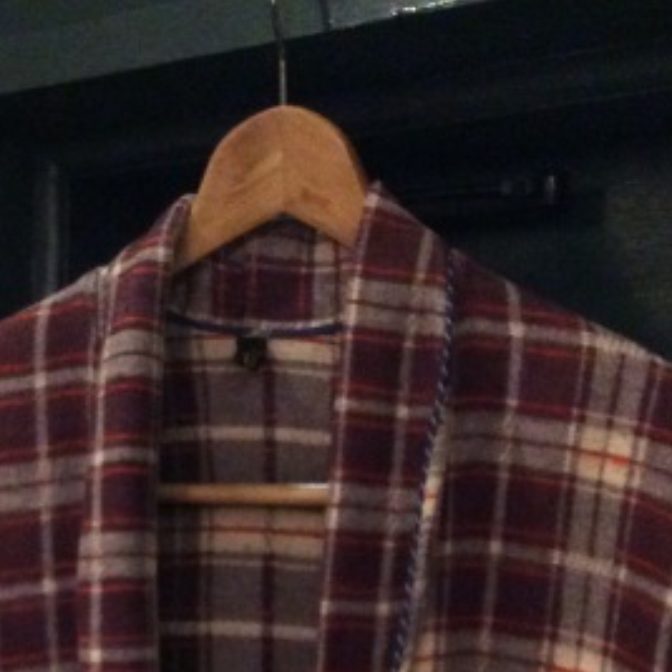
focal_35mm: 74
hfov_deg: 23.3
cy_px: 654
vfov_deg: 22.6
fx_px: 1625
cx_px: 239
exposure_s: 1/17
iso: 400
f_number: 2.4
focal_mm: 3.3
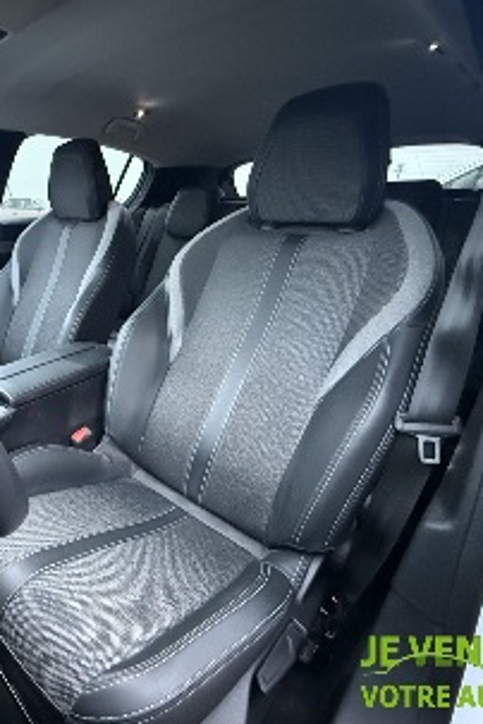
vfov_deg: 84.0
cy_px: 354
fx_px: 402
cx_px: 48
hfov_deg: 54.0
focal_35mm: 20
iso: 1250
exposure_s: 1/36
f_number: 2.2
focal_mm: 2.22
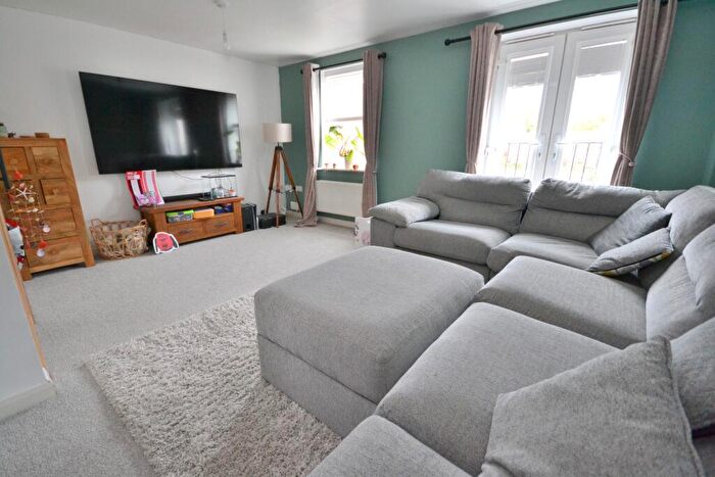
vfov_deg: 77.4
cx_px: 358
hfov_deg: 100.4
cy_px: 238
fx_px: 298
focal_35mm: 15
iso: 1250
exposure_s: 1/60
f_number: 4
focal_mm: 10
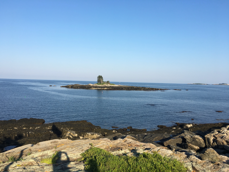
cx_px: 114
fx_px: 192
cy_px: 86
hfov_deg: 61.7
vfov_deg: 48.2
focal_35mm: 29
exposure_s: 1/1221
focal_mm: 4.15
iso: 25
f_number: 2.2
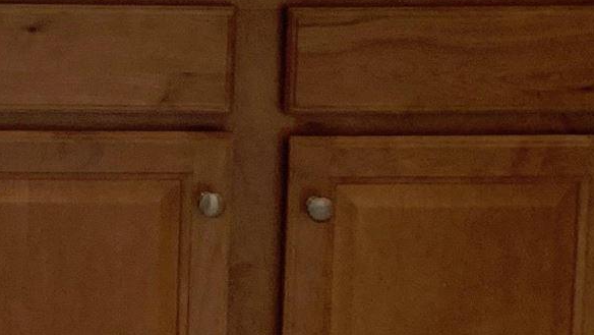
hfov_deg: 13.0
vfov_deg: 7.9
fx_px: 2348
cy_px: -226
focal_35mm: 149
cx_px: -491
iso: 80
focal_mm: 4.25
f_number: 1.8
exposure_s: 1/120
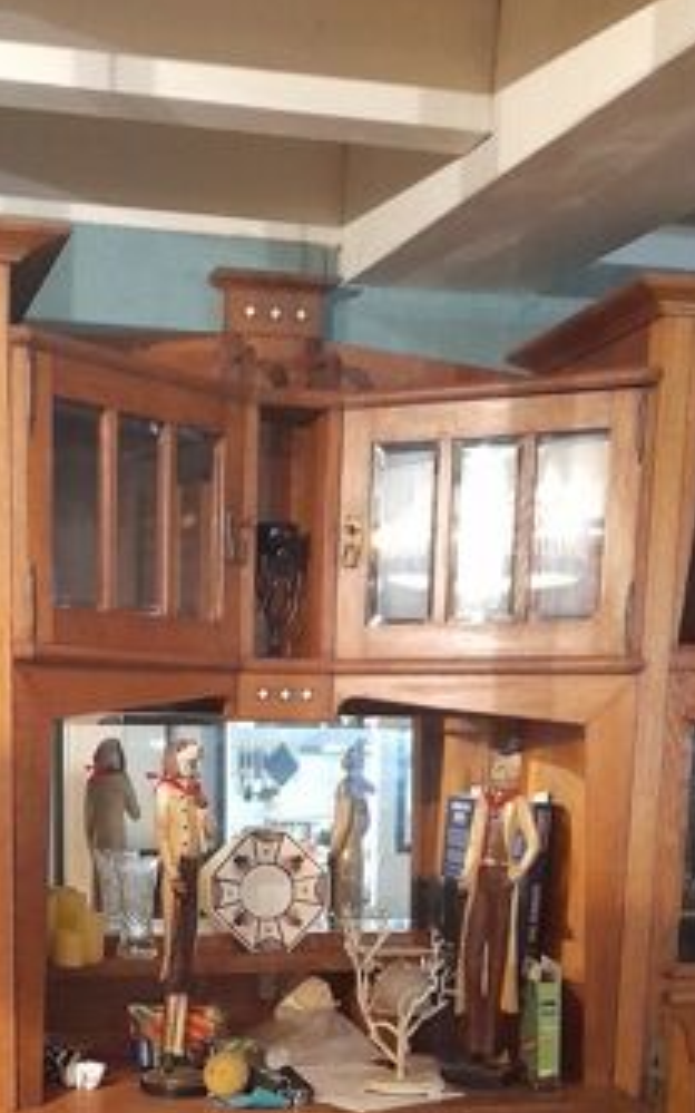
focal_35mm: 51
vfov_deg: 36.7
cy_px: 1036
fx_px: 1546
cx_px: 177
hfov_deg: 25.1
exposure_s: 1/10
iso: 500
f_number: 2
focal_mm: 4.6
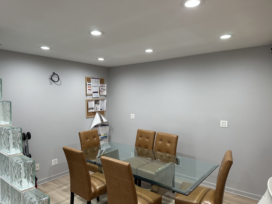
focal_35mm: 24
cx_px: 136
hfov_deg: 71.6
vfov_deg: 56.8
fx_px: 189
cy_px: 102
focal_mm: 6.86
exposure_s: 1/120
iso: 200
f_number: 1.78
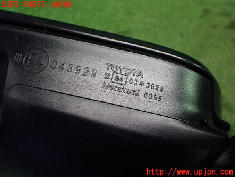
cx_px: 118
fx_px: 204
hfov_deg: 60.0
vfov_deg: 46.8
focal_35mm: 30
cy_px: 88
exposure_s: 1/125
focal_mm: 5.4
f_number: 2.3
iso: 640
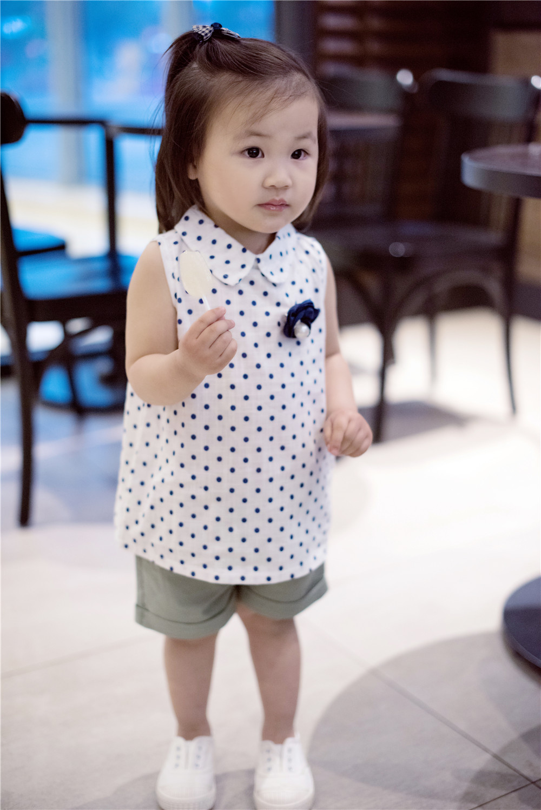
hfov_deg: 27.0
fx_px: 1126
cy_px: 405
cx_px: 270
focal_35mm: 50
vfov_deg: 39.6
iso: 1600
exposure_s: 1/200
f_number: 2
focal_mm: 50
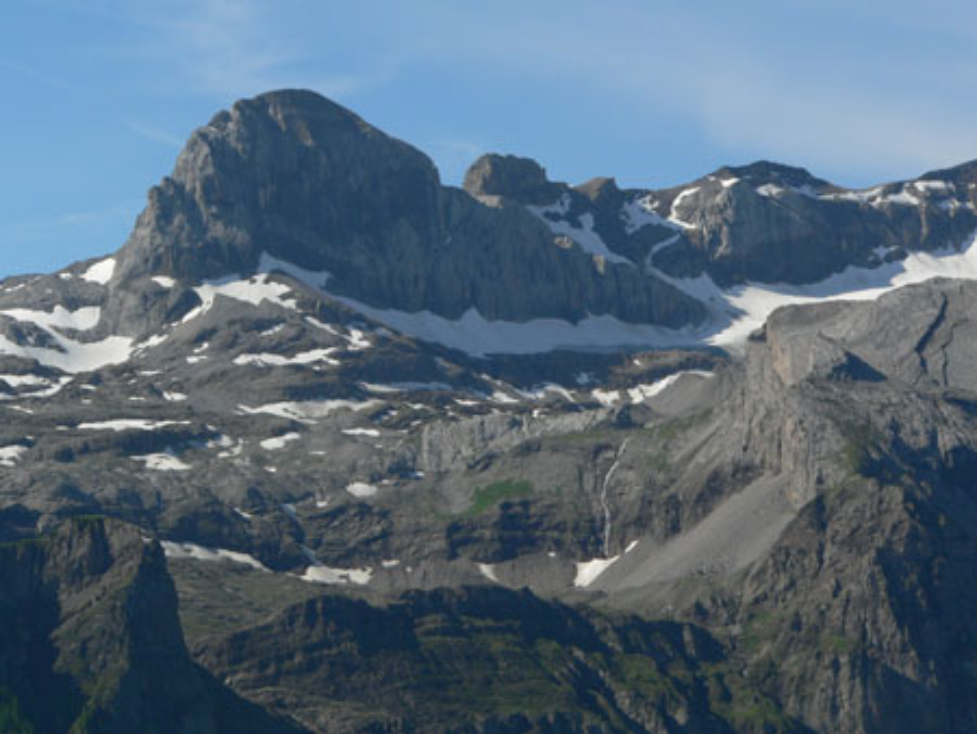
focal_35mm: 117
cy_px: 367
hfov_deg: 16.8
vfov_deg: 12.7
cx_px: 488
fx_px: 3304
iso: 100
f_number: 8
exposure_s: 1/400
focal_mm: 19.5
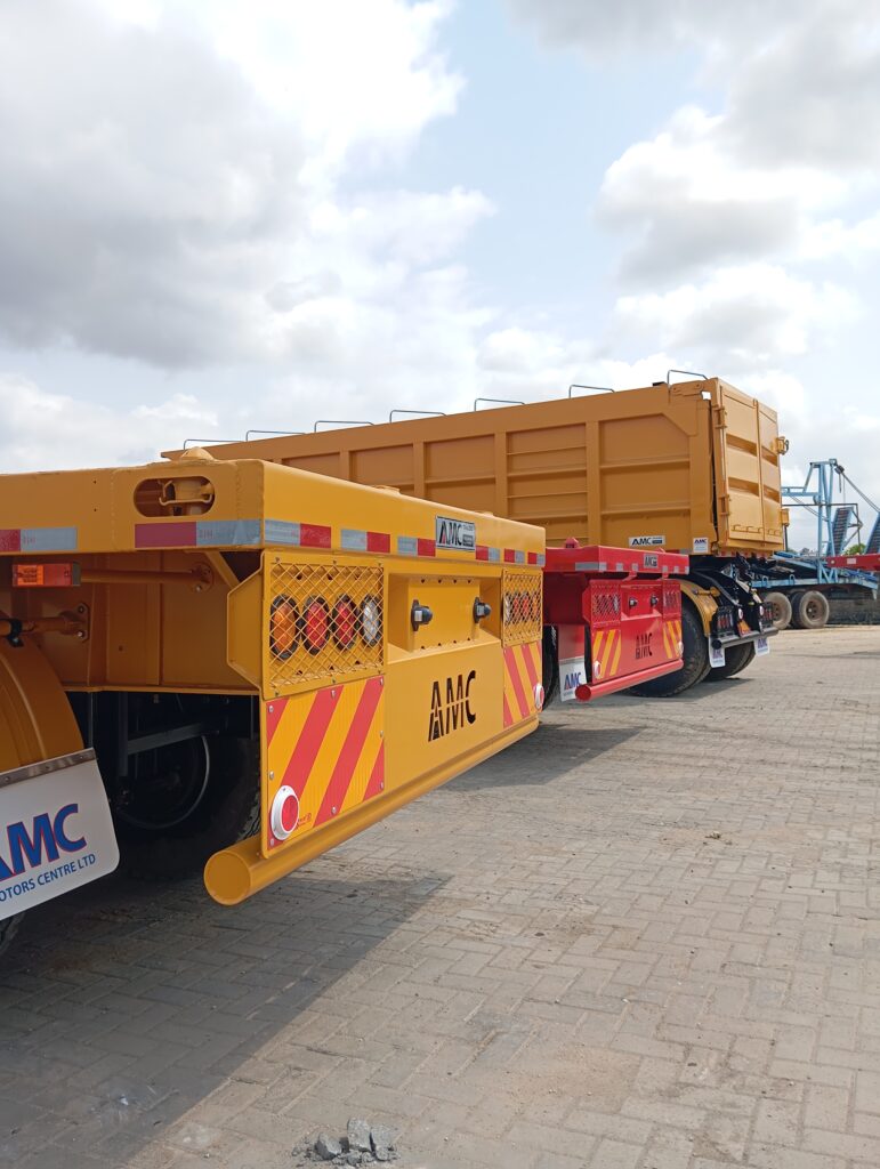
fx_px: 947
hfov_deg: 49.9
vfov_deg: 63.4
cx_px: 440
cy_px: 584
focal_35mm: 28
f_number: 1.8
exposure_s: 1/630
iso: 111
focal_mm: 4.22
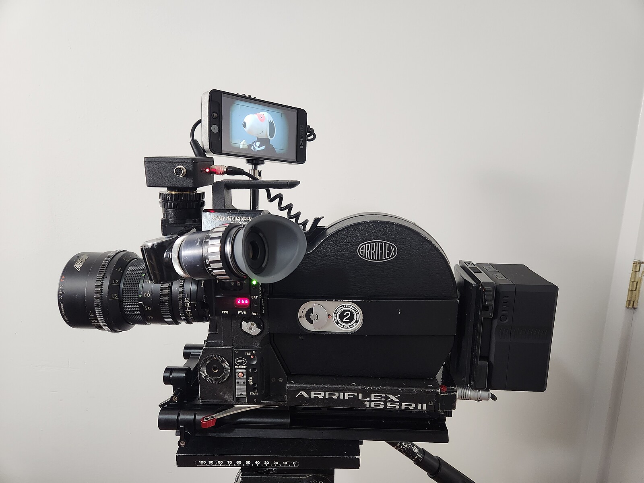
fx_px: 428
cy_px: 242
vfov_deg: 58.9
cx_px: 322
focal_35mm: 23
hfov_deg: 73.9
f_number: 1.8
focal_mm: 5.4
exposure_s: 1/120
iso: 320
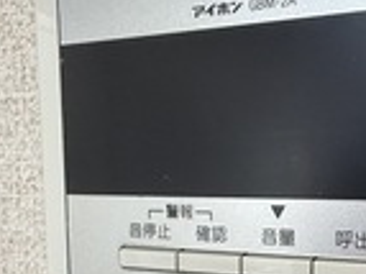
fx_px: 581
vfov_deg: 25.9
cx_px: 253
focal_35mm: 55
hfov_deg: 34.5
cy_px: 230
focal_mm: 2.22
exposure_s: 1/60
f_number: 2.2
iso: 500
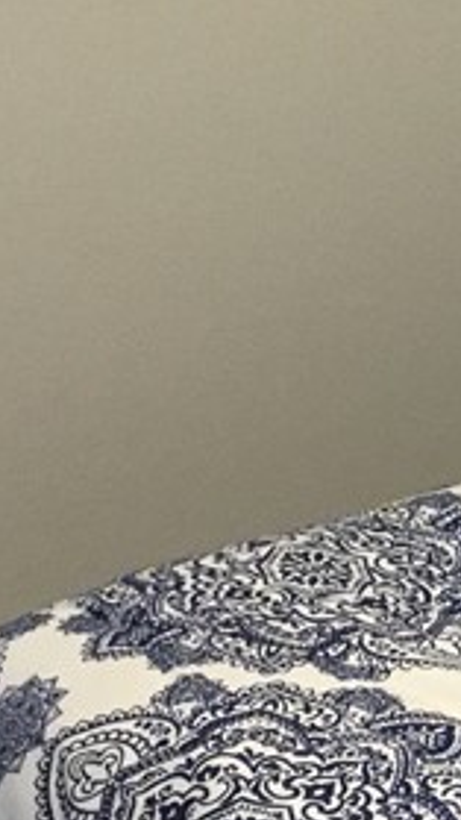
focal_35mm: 124
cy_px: 303
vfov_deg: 17.3
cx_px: 863
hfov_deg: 9.3
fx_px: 2694
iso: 160
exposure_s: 1/30
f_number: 2.4
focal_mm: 3.3
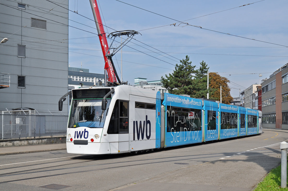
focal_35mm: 48
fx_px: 384
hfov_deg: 41.2
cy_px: 96
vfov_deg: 28.0
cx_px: 144
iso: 250
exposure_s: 1/1000
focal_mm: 32
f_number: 8
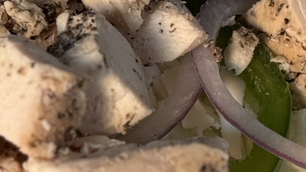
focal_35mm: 198
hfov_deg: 10.7
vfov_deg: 6.1
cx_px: -33
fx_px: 1607
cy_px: 2
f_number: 1.78
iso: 80
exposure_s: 1/170
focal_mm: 6.76
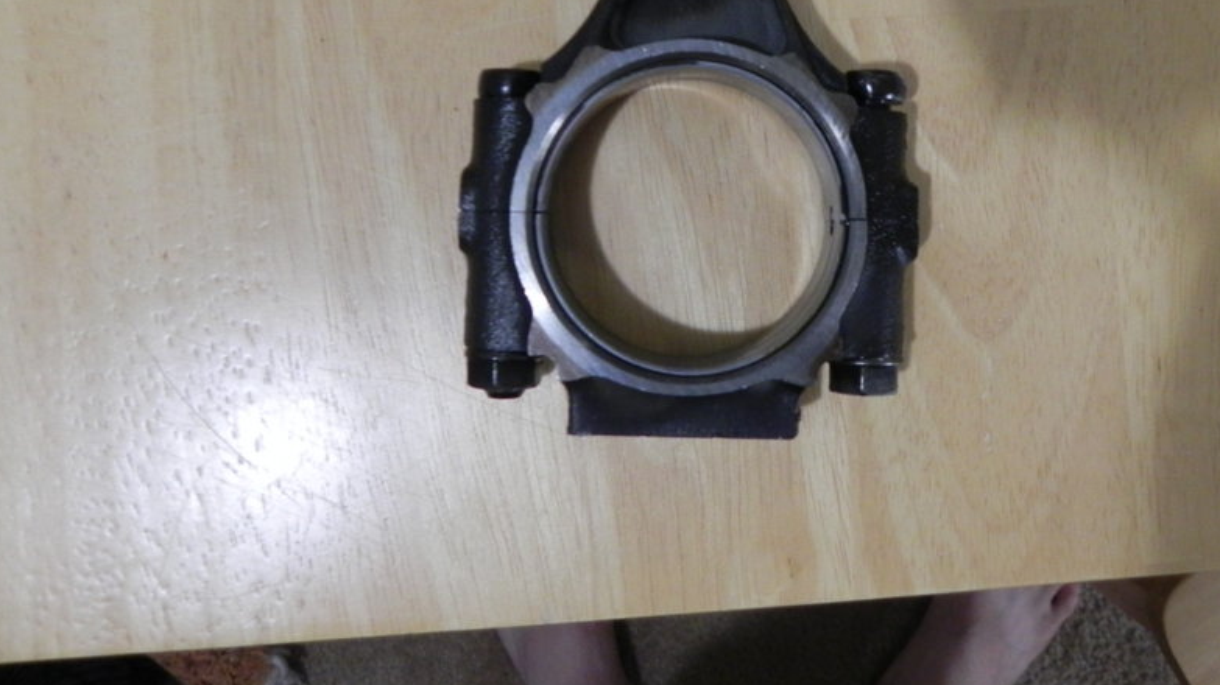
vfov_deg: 30.4
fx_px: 1229
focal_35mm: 38
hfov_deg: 52.7
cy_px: 135
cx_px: 682
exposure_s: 1/16.6
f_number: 2.8
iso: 400
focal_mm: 4.6
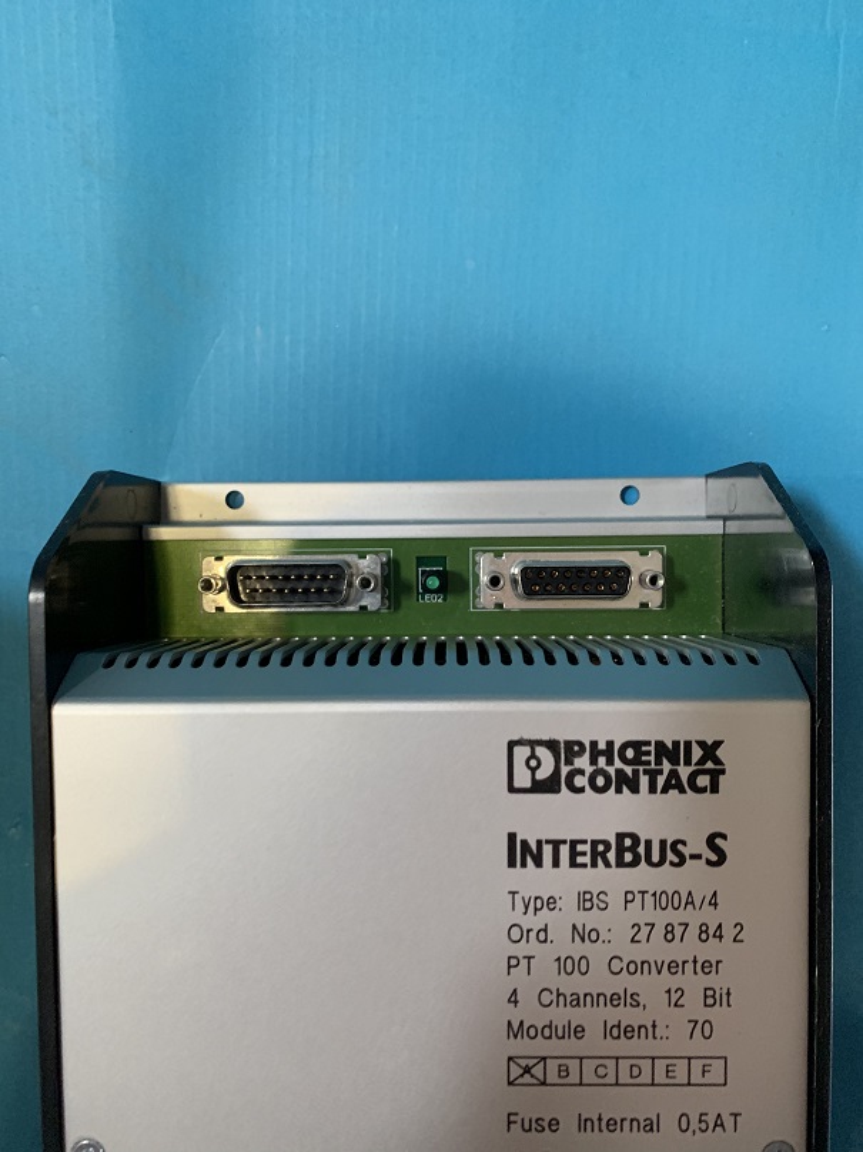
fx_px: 864
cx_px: 432
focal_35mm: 26
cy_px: 576
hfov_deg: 53.1
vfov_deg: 67.3
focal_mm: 4.25
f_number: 1.8
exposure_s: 1/60
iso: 400
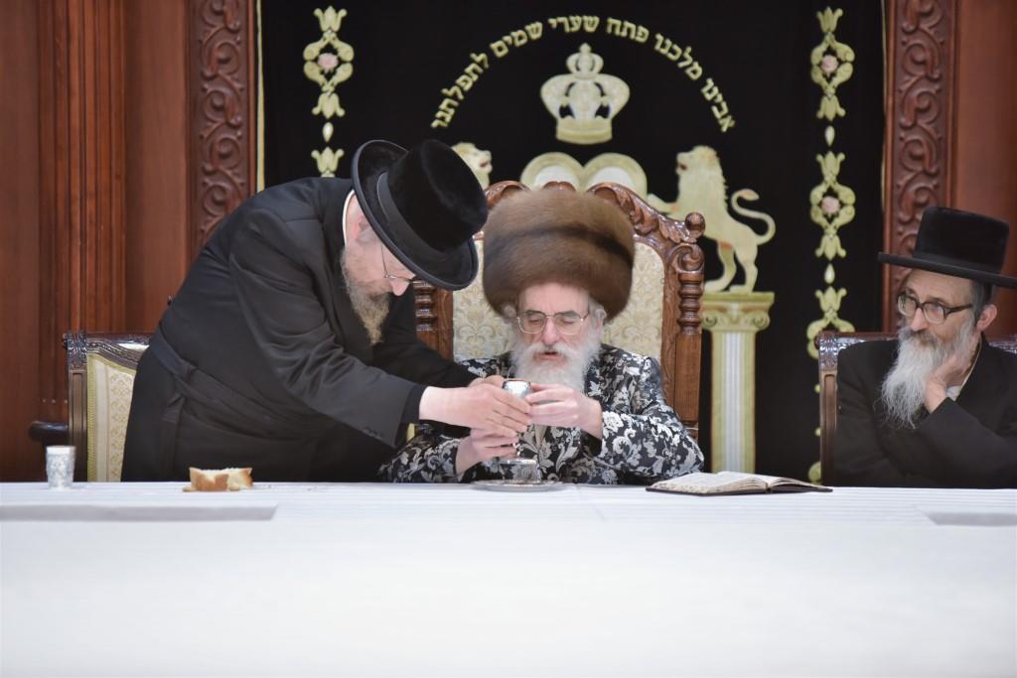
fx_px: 5650
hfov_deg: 10.3
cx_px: 508
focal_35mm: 200
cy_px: 339
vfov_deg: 6.9
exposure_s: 1/400
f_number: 2.8
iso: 1250
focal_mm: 200
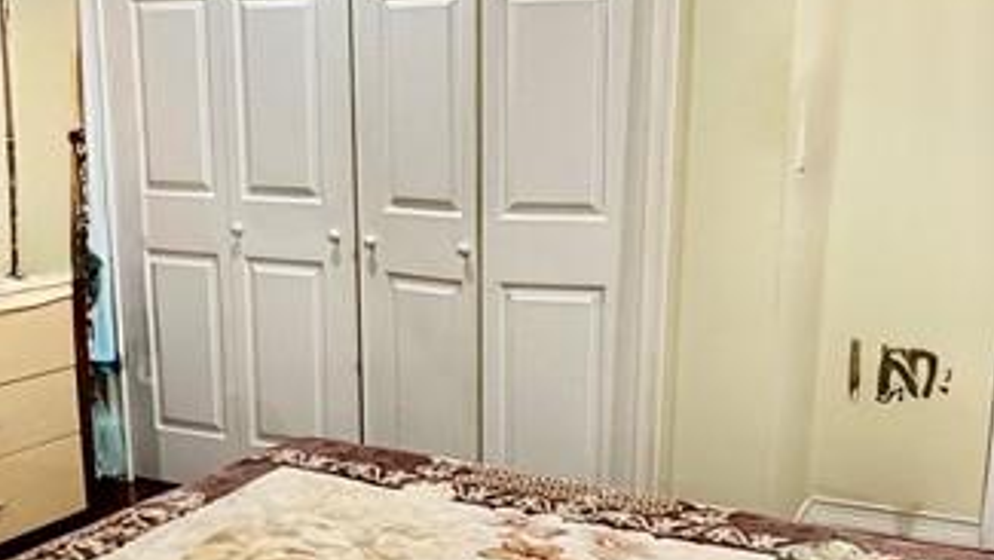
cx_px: 462
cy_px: 401
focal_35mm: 48
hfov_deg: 42.9
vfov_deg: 24.7
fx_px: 1265
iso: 200
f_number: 2.2
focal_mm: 2.22
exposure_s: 1/60
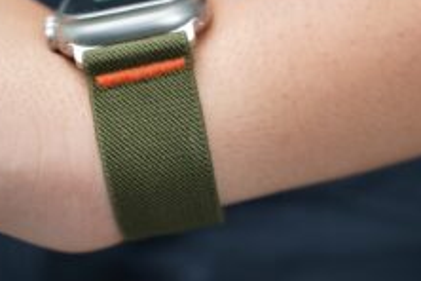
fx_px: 760
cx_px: 169
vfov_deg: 20.9
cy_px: 111
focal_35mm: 65
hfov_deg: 30.9
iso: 1250
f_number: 4
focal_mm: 36
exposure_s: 1/60
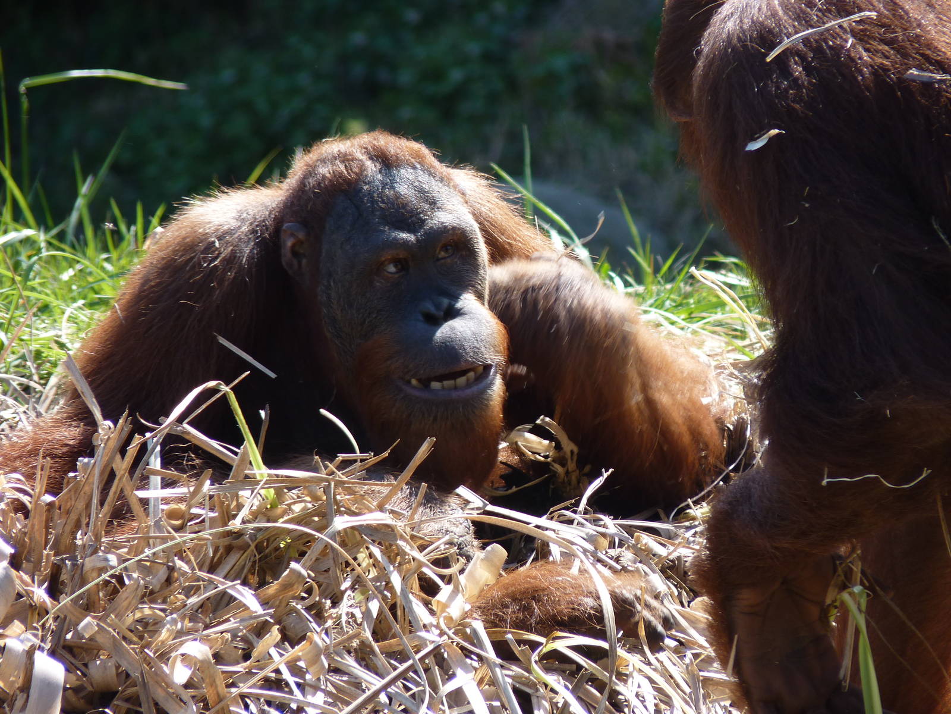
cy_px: 357
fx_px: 13352
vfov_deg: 3.1
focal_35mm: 486
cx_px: 476
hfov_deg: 4.1
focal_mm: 86.4
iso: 80
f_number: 4.4
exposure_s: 1/160
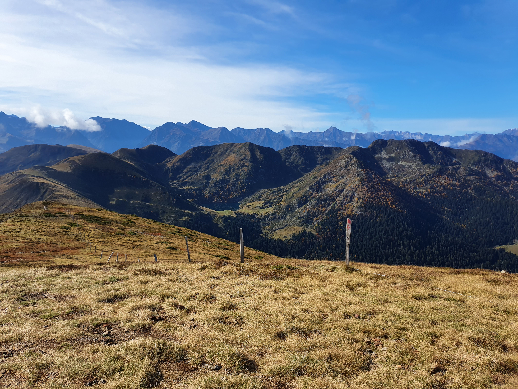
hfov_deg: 67.3
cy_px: 194
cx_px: 259
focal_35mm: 26
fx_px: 389
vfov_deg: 53.1
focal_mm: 4.32
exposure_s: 1/3280
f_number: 2.4
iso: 50
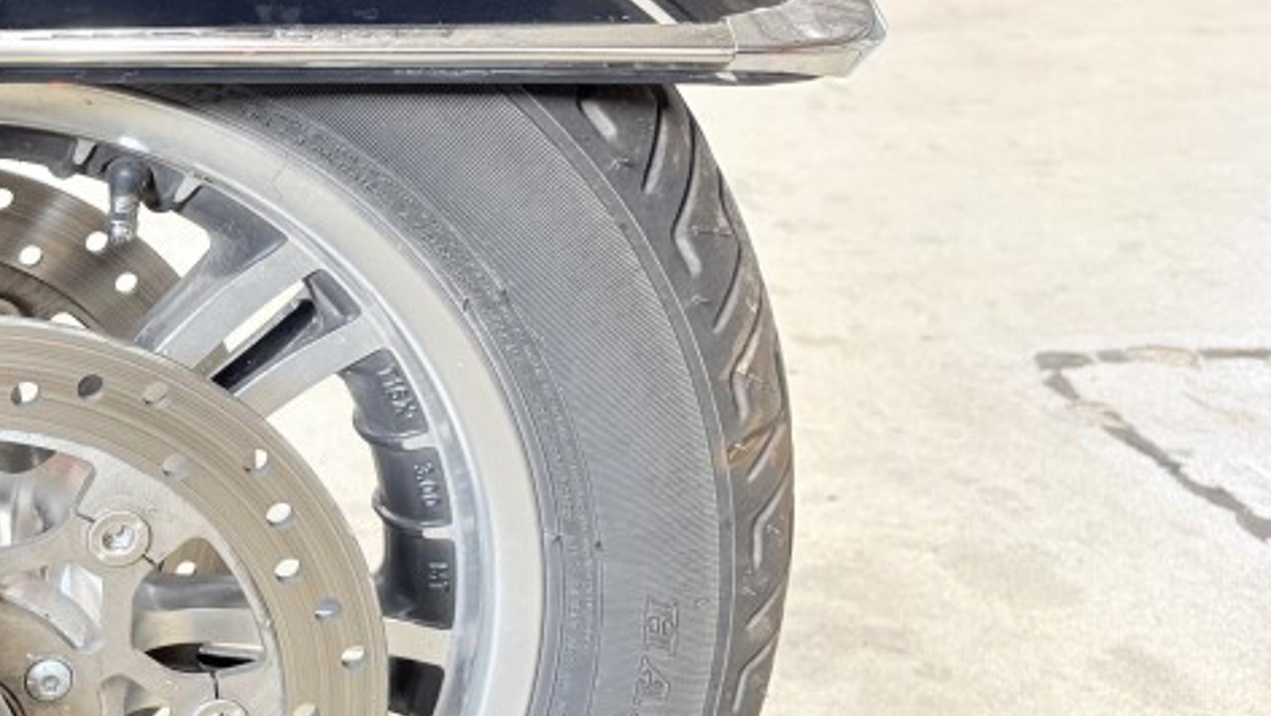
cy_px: 433
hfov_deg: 29.7
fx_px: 2158
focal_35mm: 64
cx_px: -109
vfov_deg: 18.8
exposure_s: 1/60
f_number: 1.6
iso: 160
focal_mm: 5.96
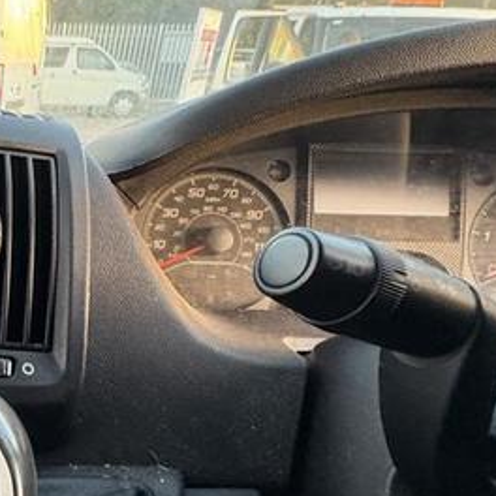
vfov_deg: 39.5
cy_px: 338
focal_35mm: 42
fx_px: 681
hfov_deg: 30.3
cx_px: -171
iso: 400
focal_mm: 2.22
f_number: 2.2
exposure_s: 1/60
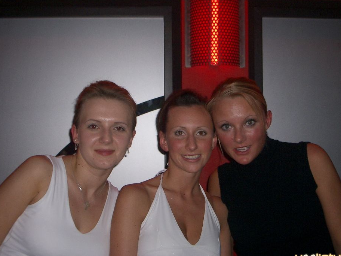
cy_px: 123
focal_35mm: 55
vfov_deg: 26.6
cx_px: 190
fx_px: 542
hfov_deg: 34.9
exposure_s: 1/40
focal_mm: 8.2
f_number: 3.1
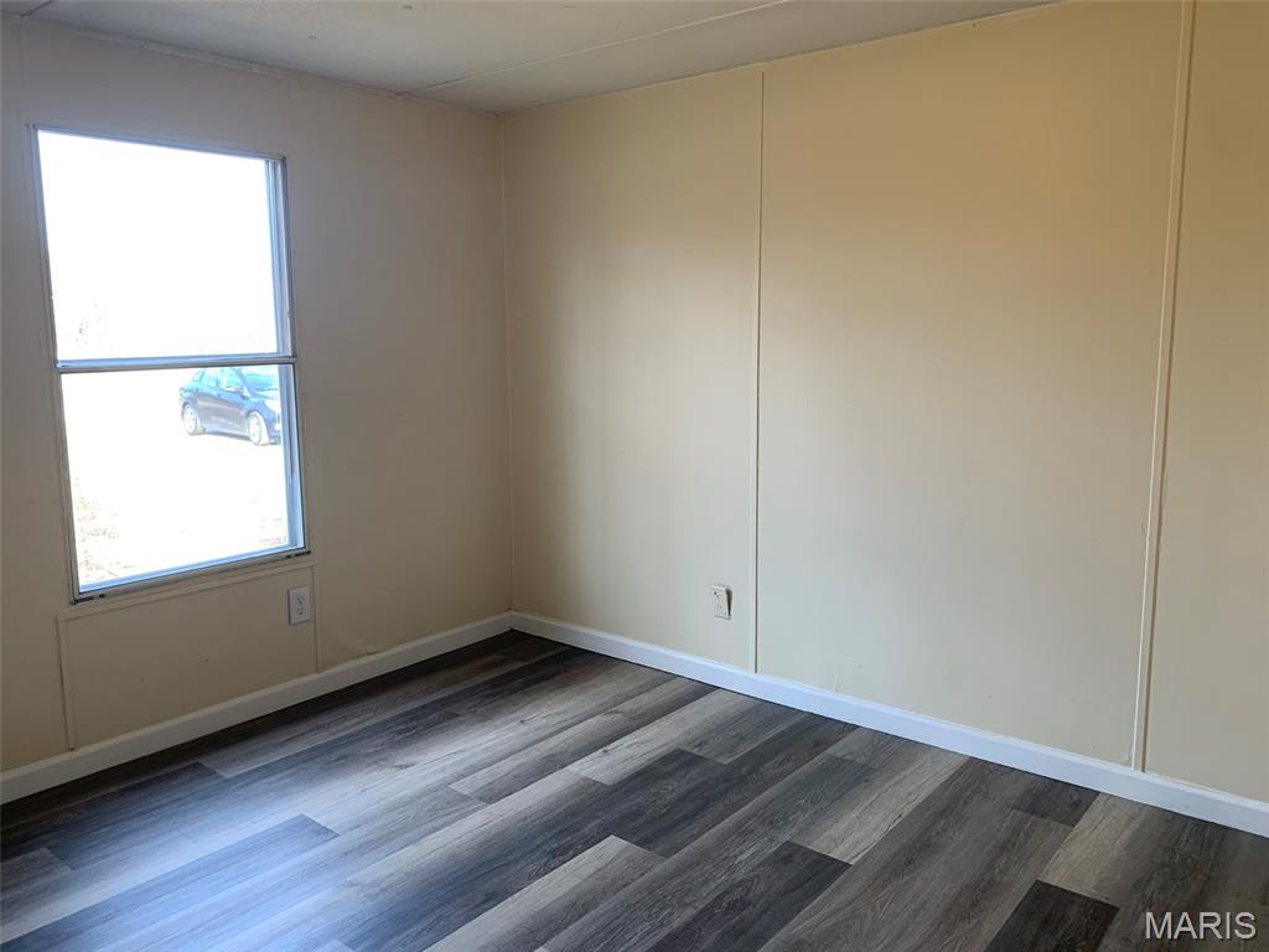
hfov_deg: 67.3
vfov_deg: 53.1
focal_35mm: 26
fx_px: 953
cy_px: 476
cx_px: 634
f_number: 1.8
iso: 80
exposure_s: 1/120
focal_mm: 4.25
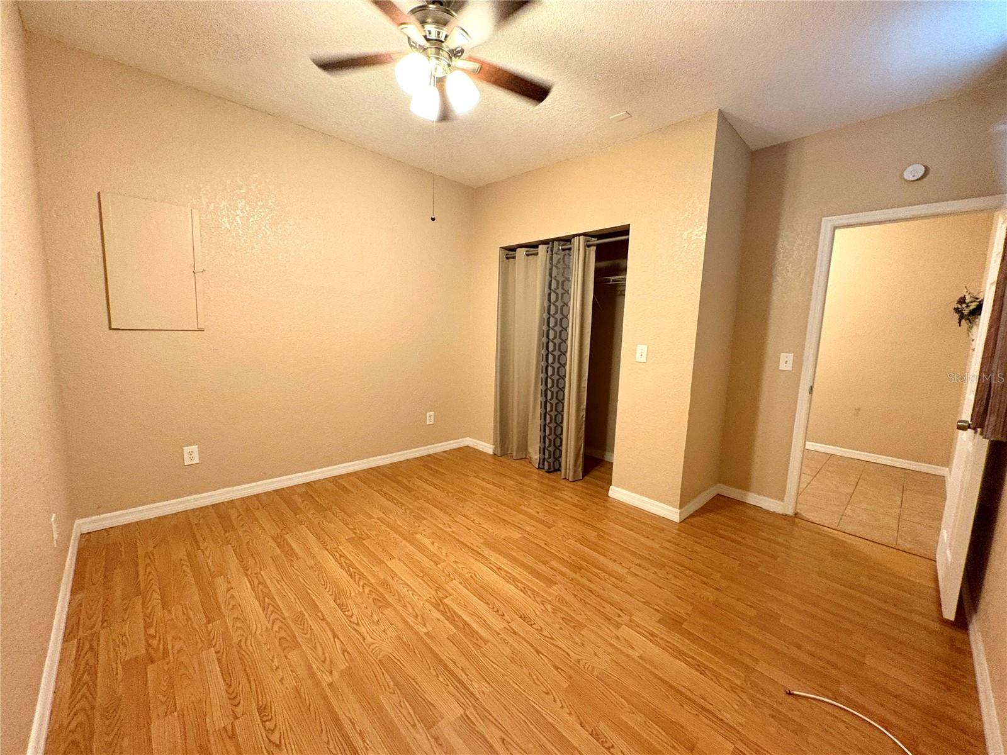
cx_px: 504
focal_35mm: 14
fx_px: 407
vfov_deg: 85.7
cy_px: 378
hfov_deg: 102.1
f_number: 2.2
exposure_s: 1/60
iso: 500
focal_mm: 2.22
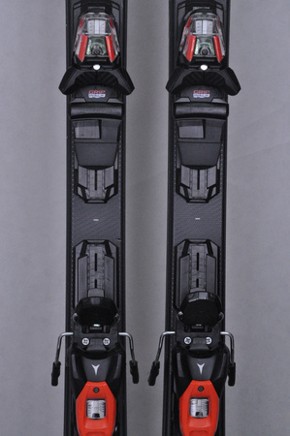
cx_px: 145
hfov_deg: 12.2
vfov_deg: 18.2
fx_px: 1362
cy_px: 218
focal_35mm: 112
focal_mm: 75
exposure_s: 1/125
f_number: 9.5
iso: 3200
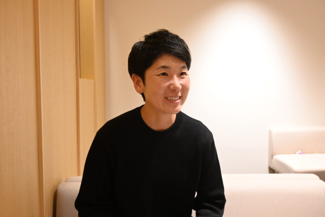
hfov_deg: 56.1
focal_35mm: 34
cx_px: 162
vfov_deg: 39.2
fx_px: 305
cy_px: 108
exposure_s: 1/60
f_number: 4
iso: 4000
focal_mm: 22.5
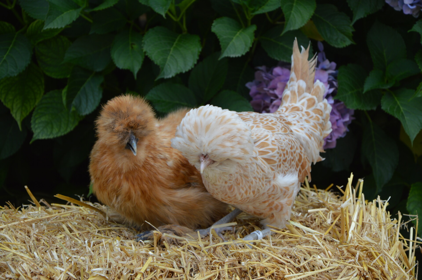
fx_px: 1406
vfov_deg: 11.4
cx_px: 211
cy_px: 140
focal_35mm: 120
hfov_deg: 17.1
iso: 100
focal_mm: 80
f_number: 6.3
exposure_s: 1/160
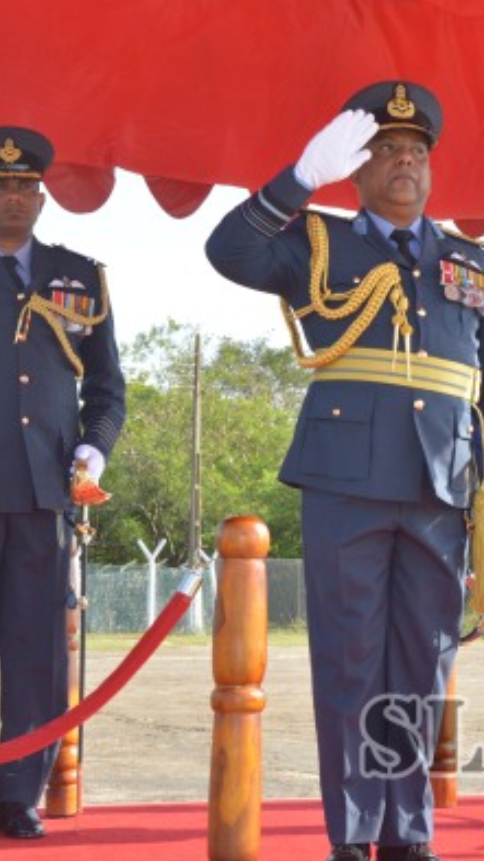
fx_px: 1912
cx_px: 420
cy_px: 432
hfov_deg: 14.3
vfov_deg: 25.4
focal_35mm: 84
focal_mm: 35
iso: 200
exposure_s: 1/125
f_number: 8
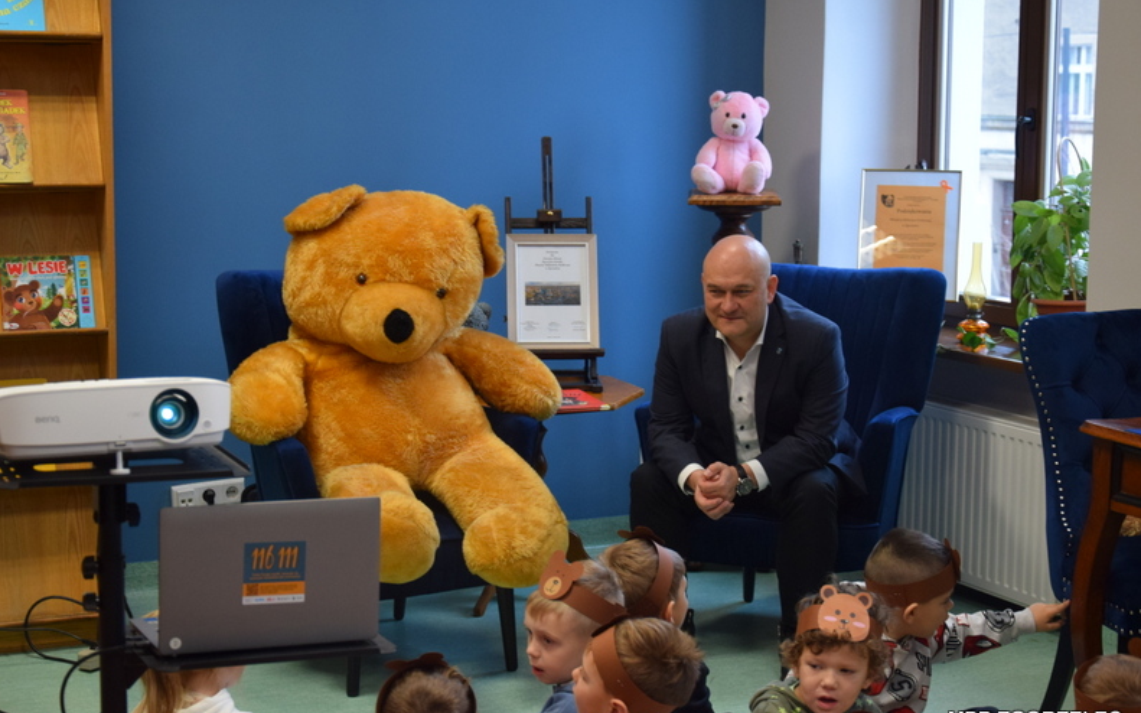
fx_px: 2021
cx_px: 576
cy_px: 369
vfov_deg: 20.0
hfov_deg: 31.5
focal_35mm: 65
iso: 900
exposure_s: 1/60
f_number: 4.8
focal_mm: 42
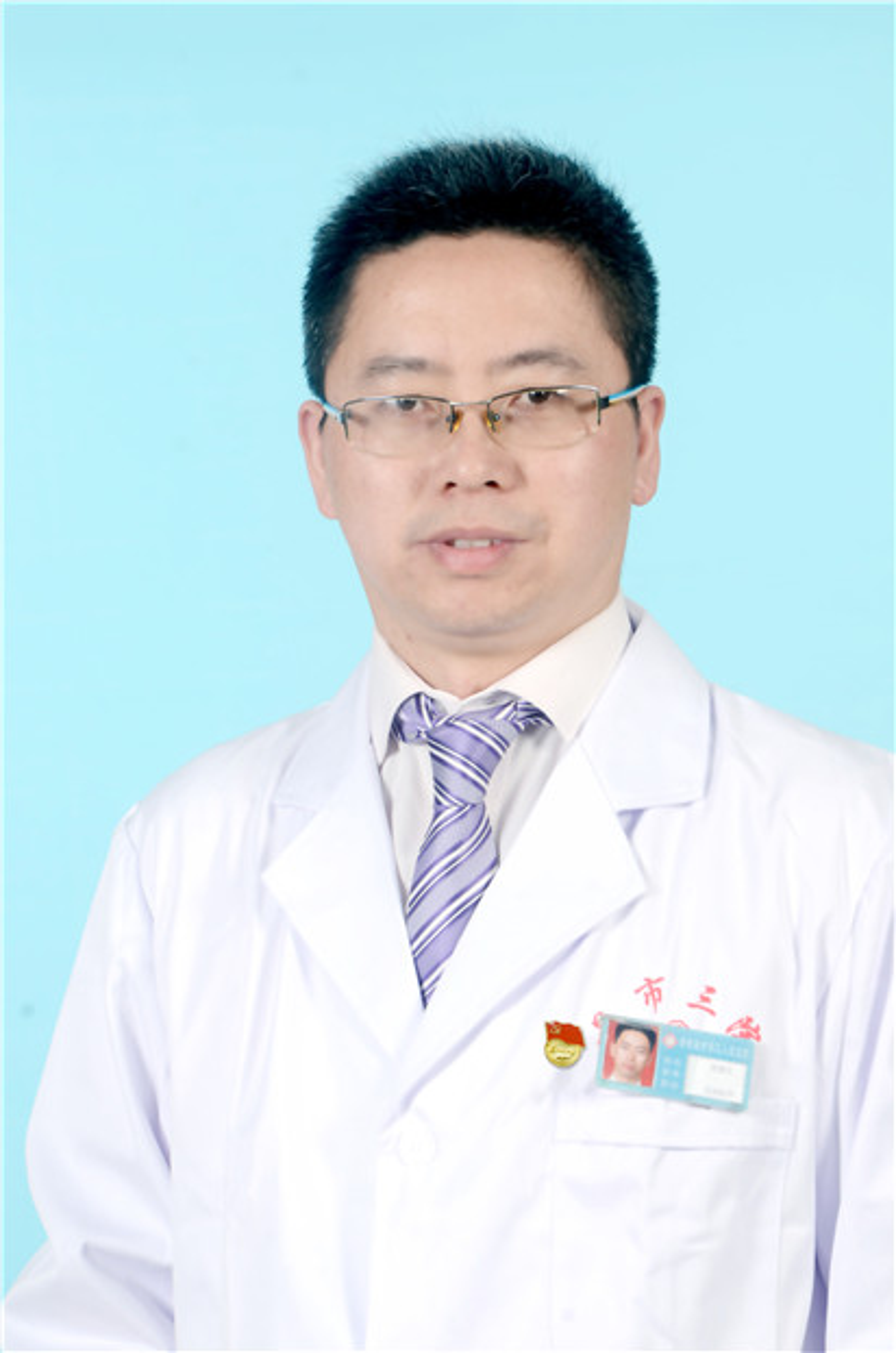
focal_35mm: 128
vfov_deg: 16.1
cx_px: 448
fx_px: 4781
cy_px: 676
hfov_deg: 10.7
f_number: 13
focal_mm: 85
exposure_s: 1/160
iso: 100
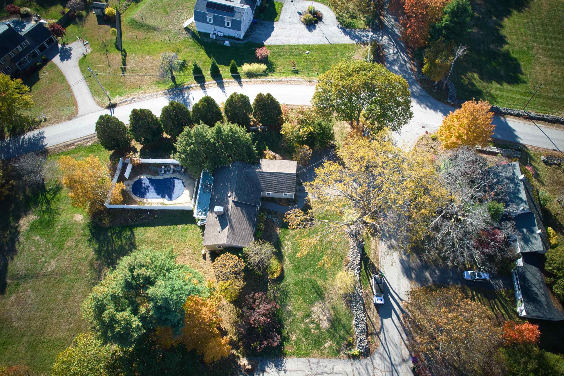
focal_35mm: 22
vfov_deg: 57.2
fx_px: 345
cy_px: 188
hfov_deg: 78.6
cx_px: 282
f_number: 2.8
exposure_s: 1/120
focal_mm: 8.38
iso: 100
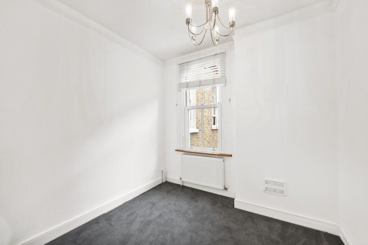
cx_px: 184
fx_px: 143
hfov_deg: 104.3
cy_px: 122
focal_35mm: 14
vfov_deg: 81.1
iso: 200
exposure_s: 1.3
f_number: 16
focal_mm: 14
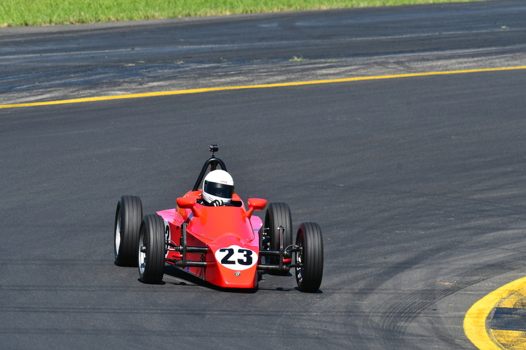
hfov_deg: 2.8
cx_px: 263
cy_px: 175
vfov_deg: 1.8
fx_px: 10955
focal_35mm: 750
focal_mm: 500
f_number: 10
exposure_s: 1/640
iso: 400
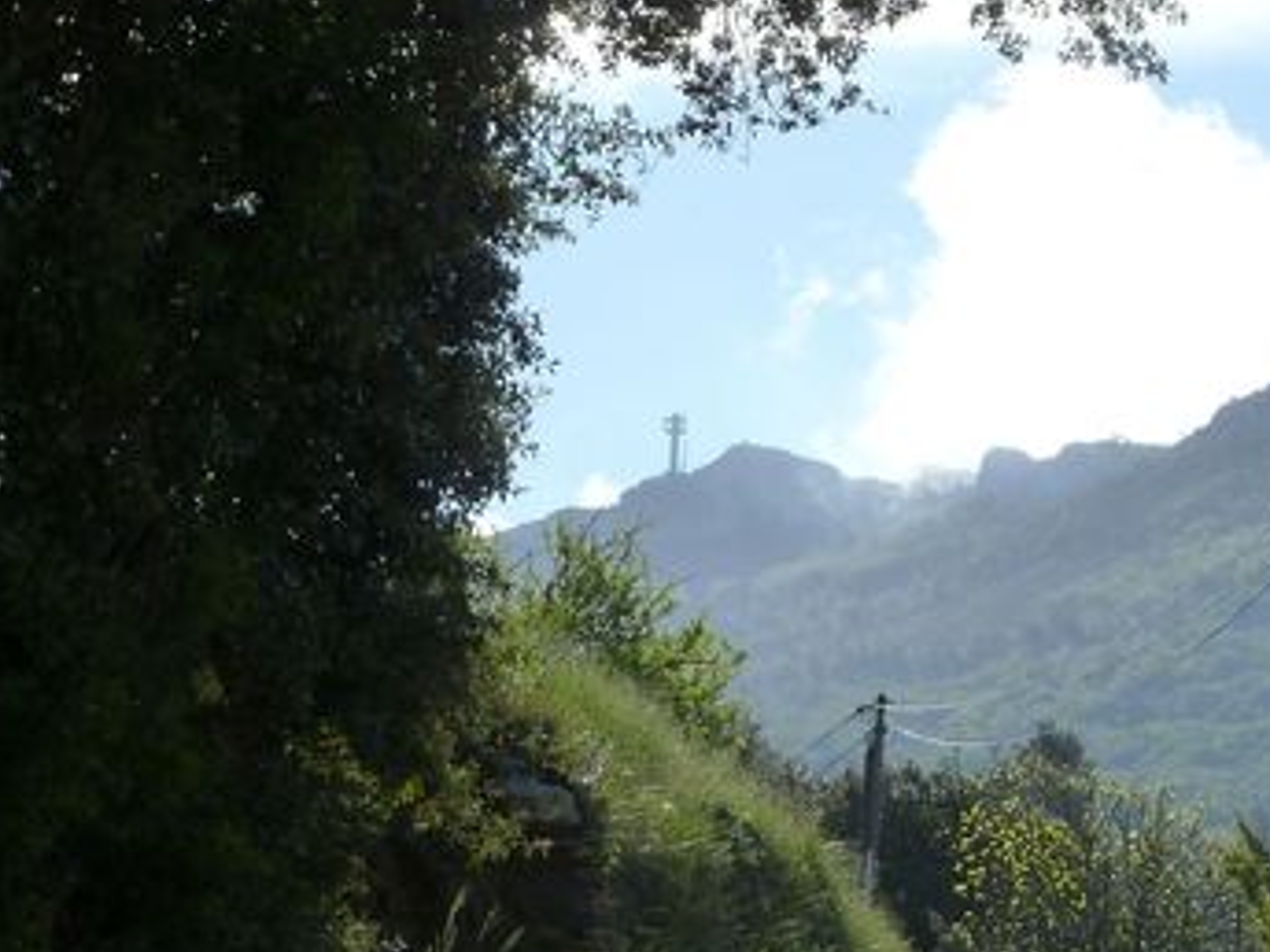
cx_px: 1204
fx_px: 4696
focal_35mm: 128
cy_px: 601
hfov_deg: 15.2
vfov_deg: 11.6
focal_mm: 9.1
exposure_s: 1/640
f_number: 5.6
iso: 125
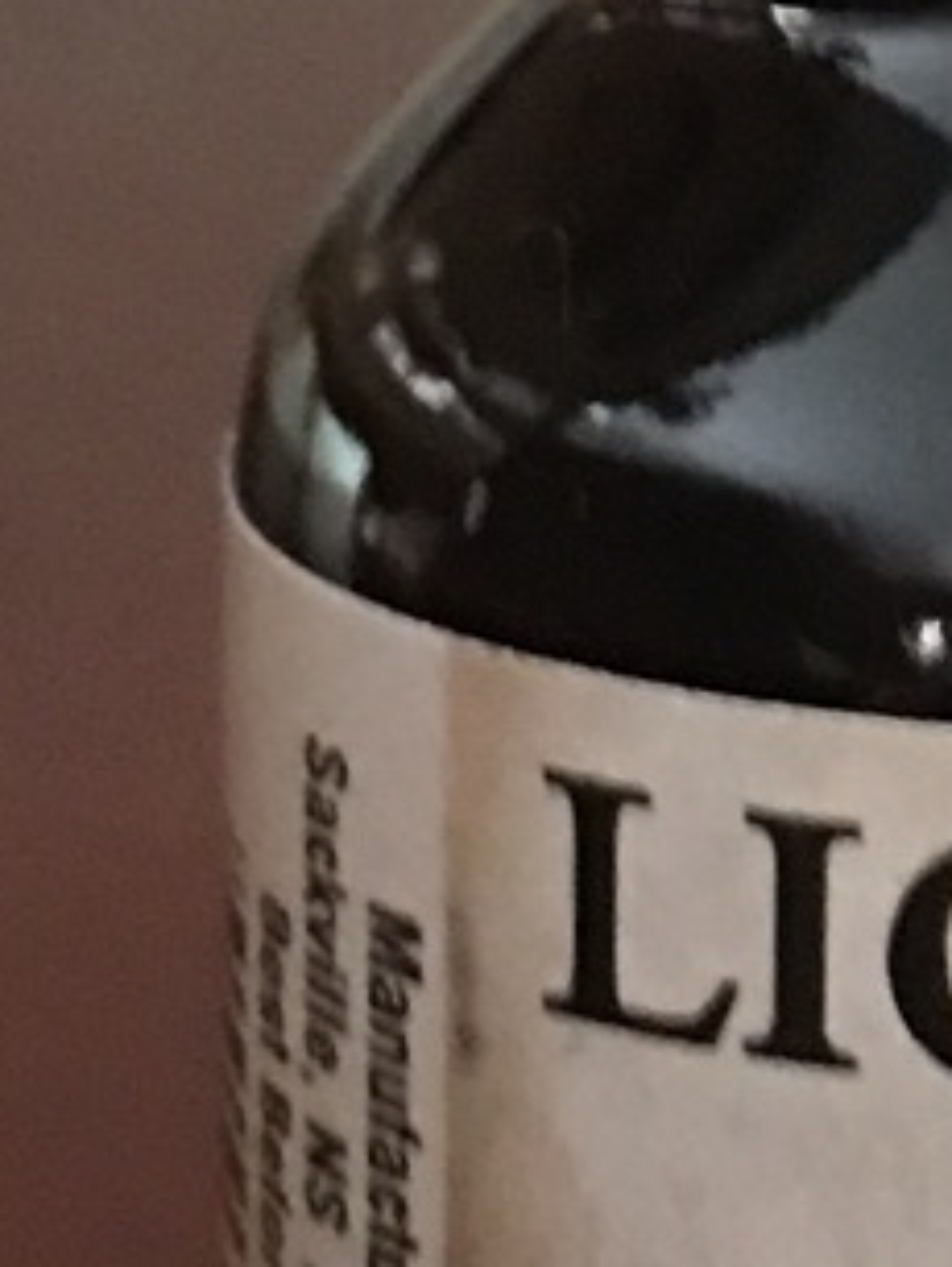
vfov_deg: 10.1
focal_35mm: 194
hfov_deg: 7.5
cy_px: -89
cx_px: 1662
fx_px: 7104
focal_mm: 4.15
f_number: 2.2
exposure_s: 1/4
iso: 100
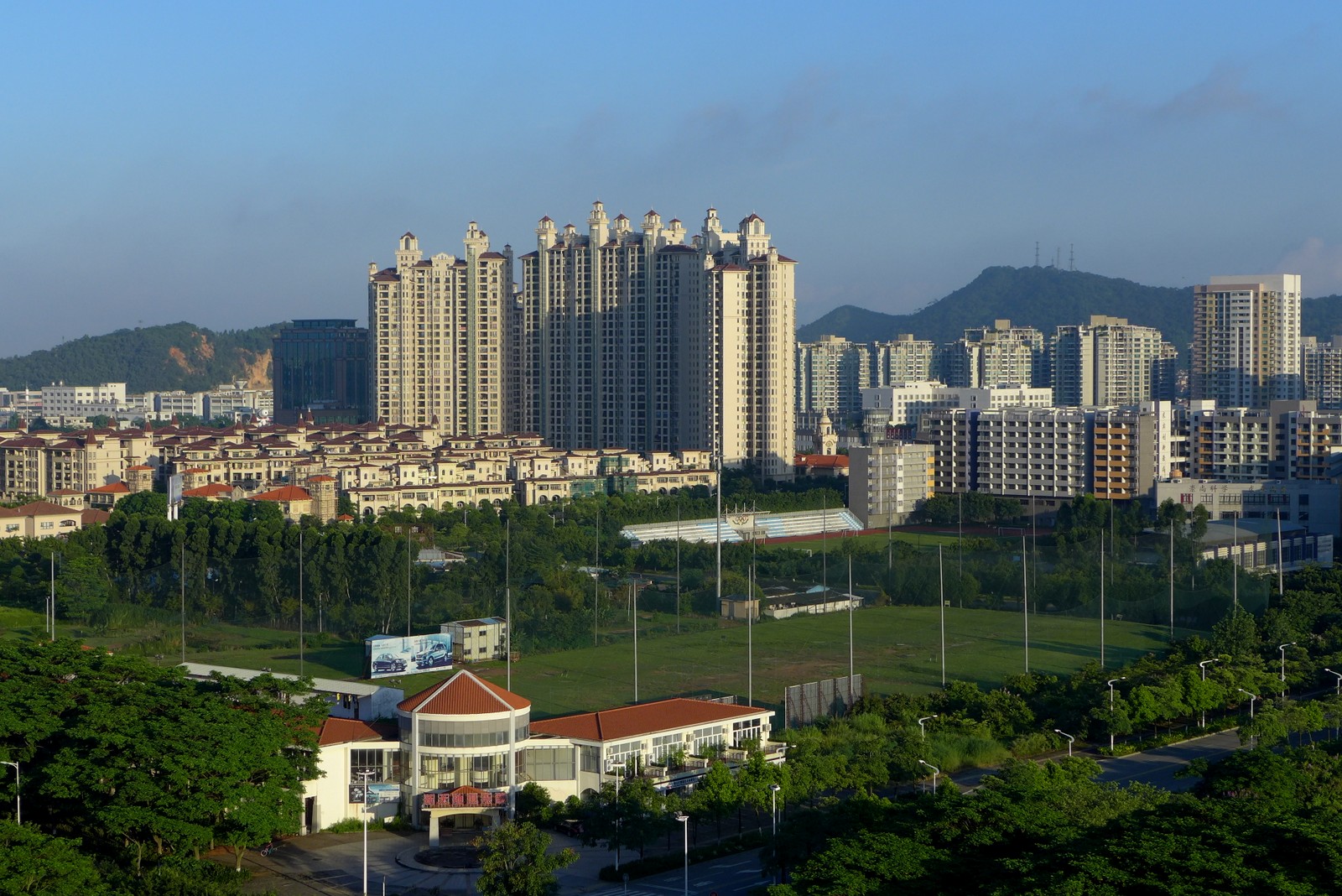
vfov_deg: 20.9
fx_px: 2424
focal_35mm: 65
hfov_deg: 30.9
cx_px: 671
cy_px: 448
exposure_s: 1/1600
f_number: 2.8
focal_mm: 12.8
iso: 80
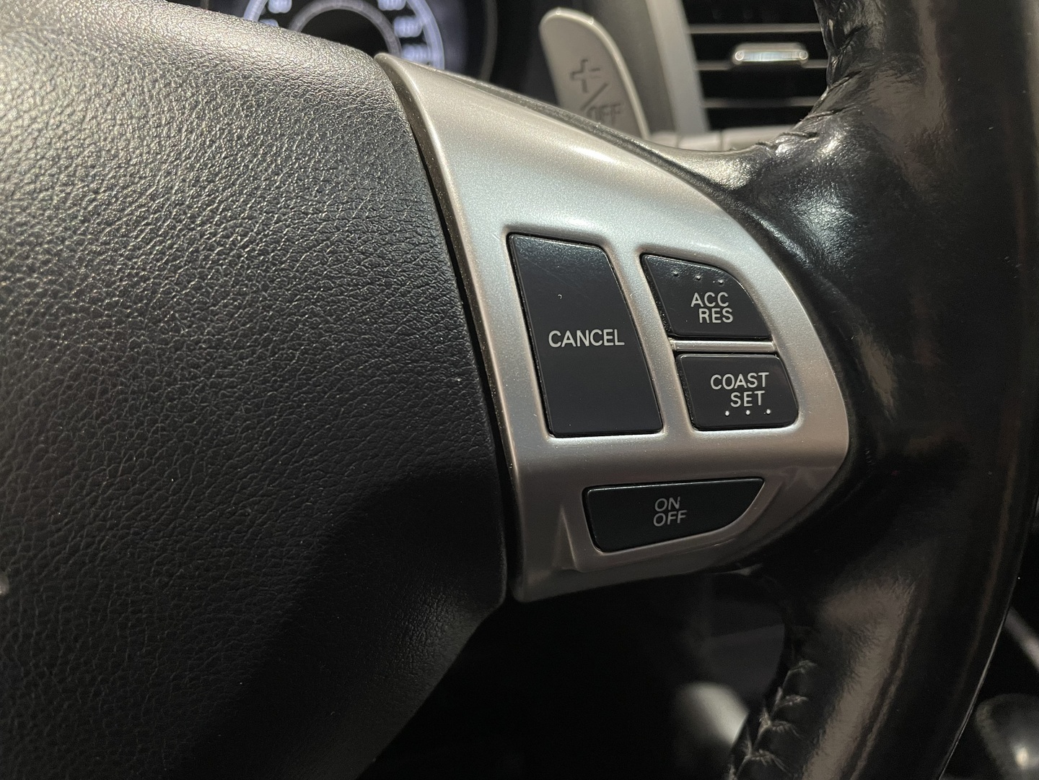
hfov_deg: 67.3
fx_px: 780
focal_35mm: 26
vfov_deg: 53.1
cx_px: 520
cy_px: 390
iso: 125
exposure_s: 1/76
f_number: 1.6
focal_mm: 4.2
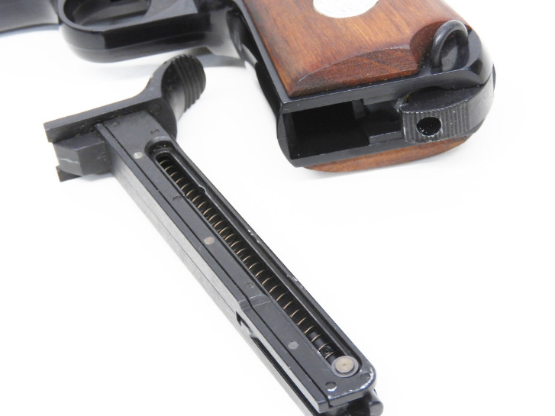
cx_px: 254
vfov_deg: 16.8
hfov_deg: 22.3
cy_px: 226
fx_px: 1411
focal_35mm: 88
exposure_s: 1/20
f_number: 5
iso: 200
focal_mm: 14.3
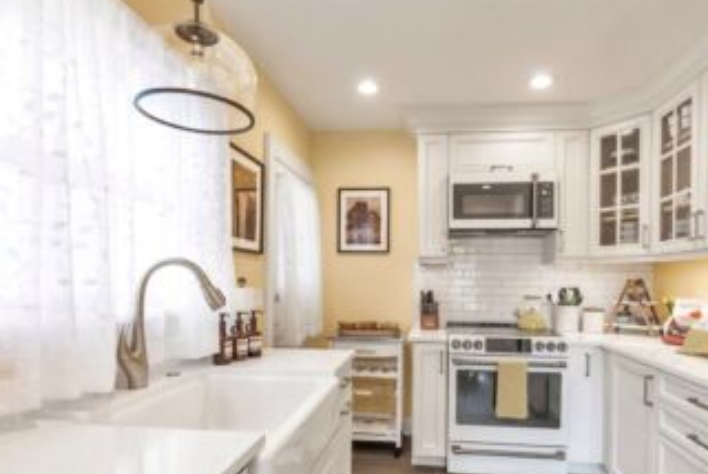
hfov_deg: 83.6
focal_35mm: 20
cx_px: 394
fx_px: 394
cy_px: 282
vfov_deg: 61.5
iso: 100
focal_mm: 16
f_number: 8
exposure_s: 1/2
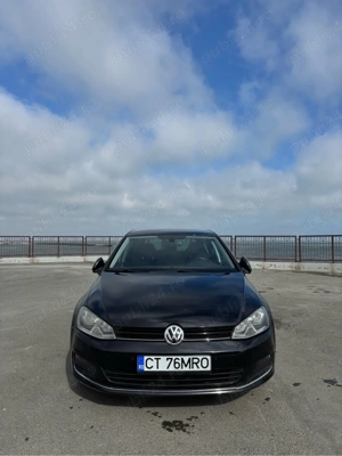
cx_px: 171
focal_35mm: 26
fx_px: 343
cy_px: 228
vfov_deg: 67.3
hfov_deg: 53.1
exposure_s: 1/4425
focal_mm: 5.96
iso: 50
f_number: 1.6
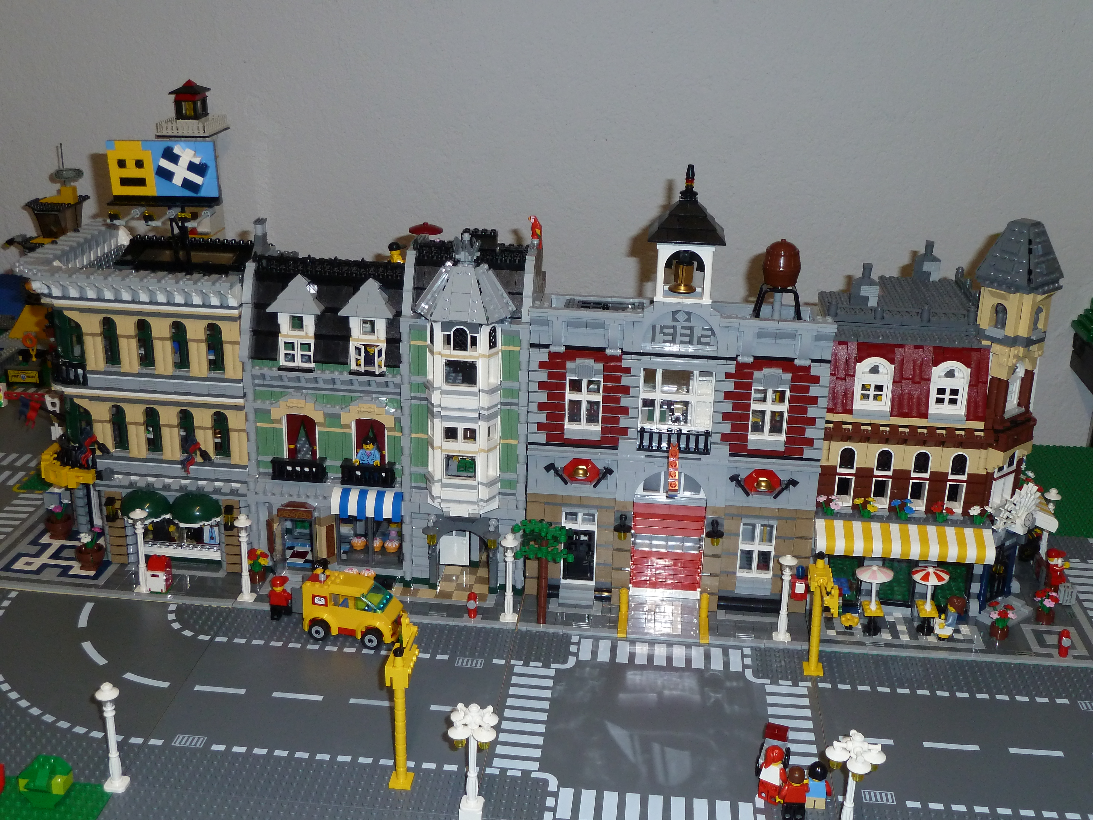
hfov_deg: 46.8
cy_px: 410
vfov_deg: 36.0
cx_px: 546
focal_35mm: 40
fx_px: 1263
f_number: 3.6
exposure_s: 1/30
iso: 160
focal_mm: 6.5
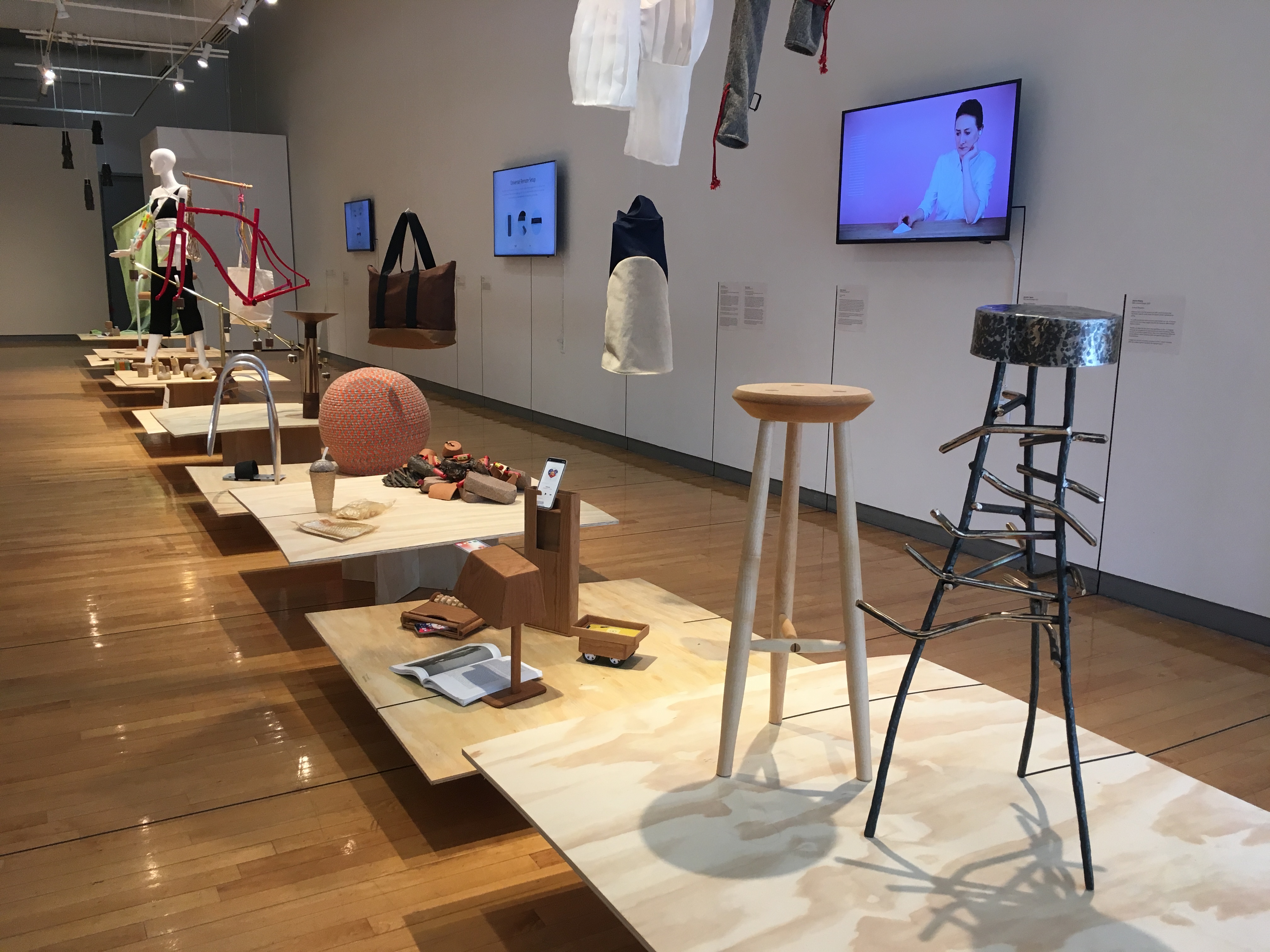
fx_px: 1064
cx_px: 635
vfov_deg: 48.2
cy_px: 476
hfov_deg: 61.7
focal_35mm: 29
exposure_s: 1/30
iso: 32
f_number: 2.2
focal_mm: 4.15
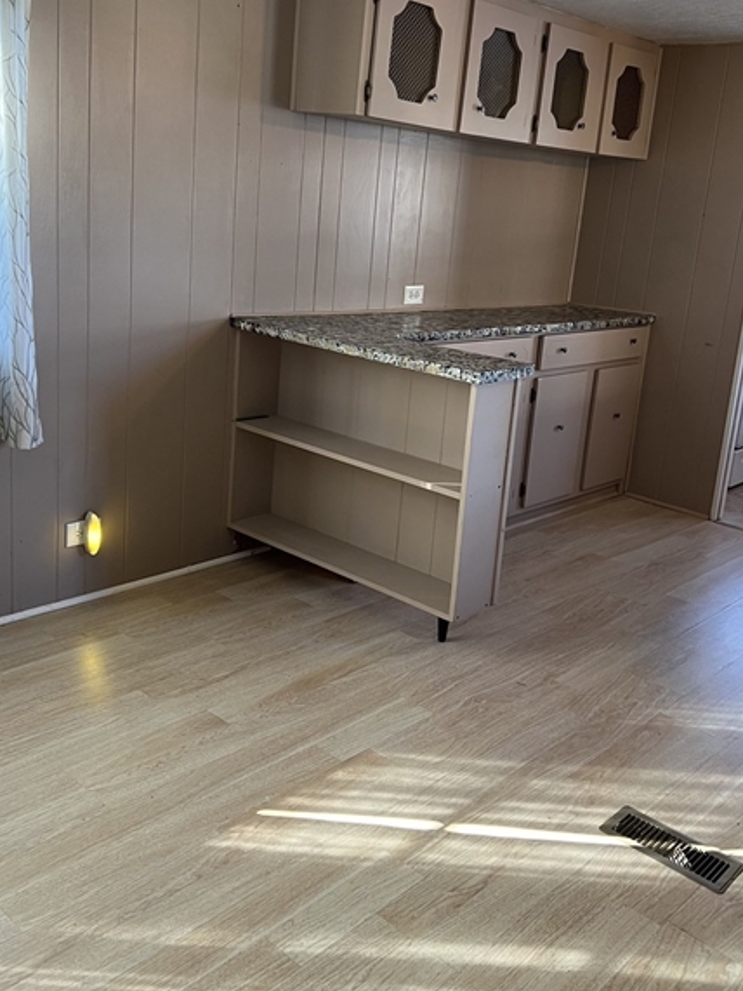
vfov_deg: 52.5
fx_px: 1002
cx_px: 377
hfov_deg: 40.7
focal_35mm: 35
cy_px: 427
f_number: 1.5
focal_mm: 5.7
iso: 80
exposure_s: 1/60
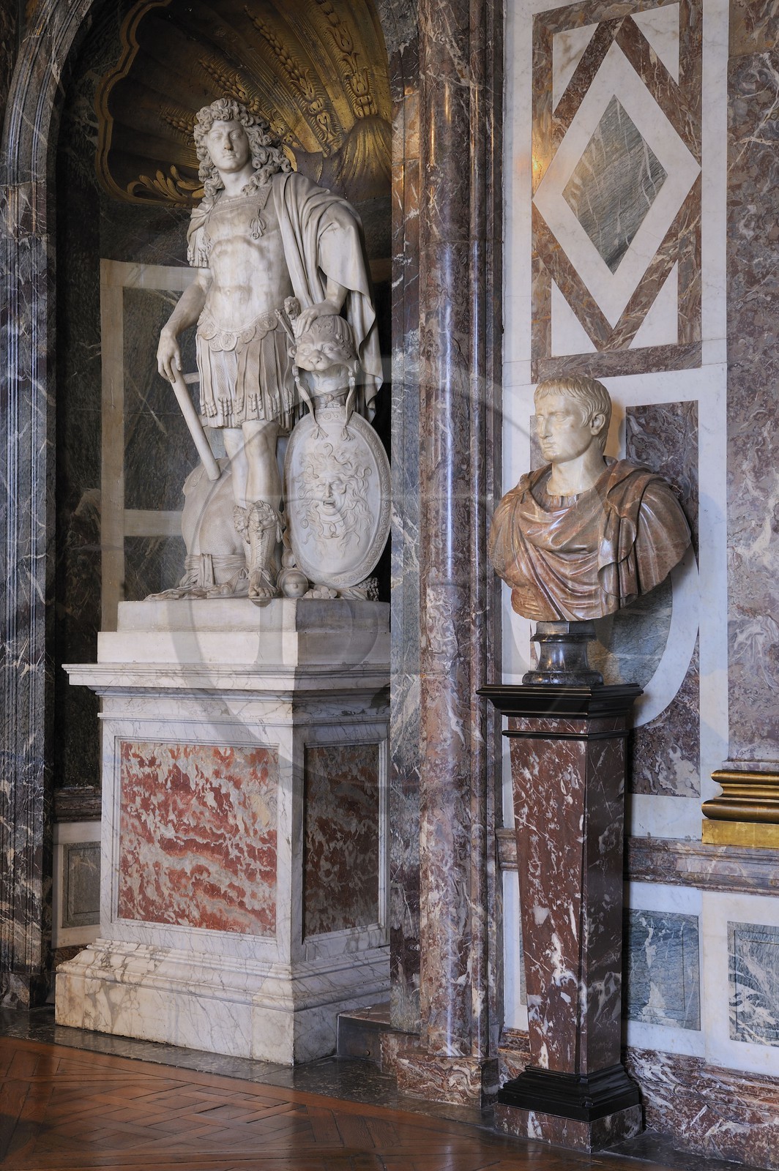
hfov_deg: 23.3
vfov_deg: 34.5
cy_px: 586
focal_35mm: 58
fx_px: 1886
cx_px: 390
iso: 200
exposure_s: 2.5
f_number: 11
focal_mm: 58
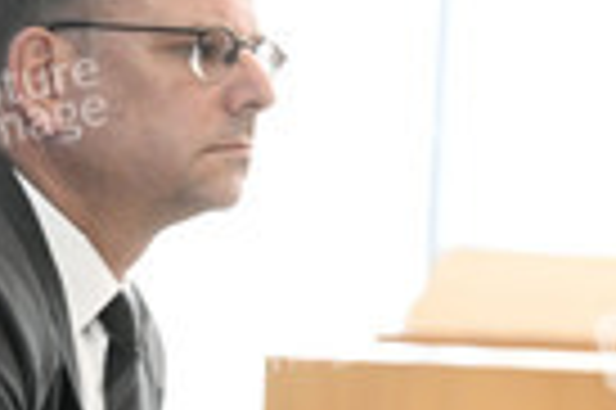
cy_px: 451
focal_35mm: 657
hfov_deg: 3.1
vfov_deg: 2.1
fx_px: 11229
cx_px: -128
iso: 3200
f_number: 6.3
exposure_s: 1/640
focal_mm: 200
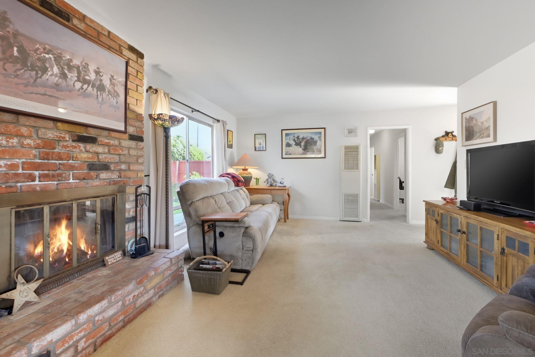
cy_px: 178
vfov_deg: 77.4
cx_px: 268
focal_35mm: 15
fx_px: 223
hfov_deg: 100.4
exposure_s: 1/15
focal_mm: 15
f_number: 9
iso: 500
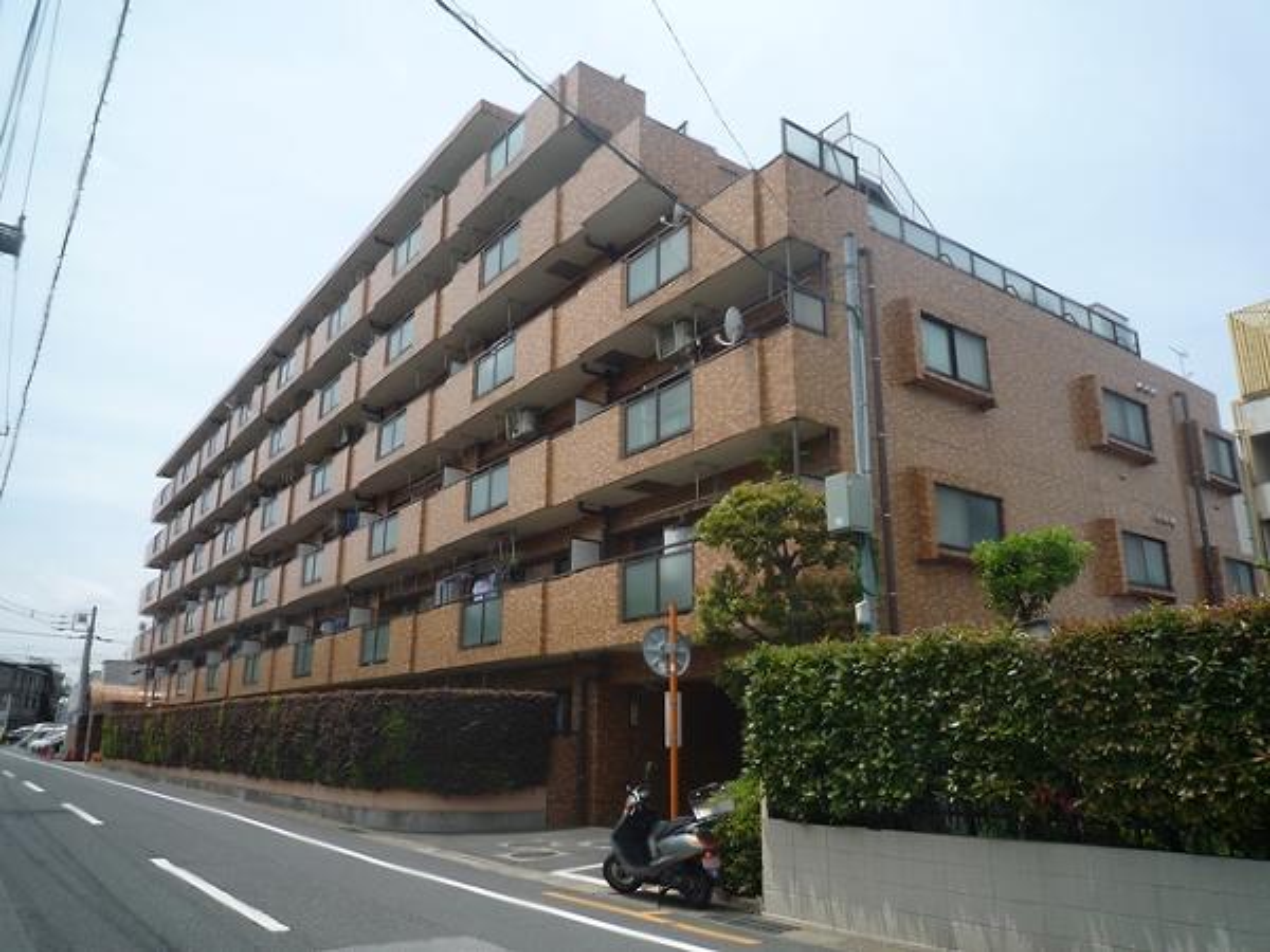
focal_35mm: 25
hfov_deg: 69.4
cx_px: 635
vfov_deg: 54.9
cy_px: 476
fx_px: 917
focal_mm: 4.4
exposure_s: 1/640
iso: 100
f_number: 4
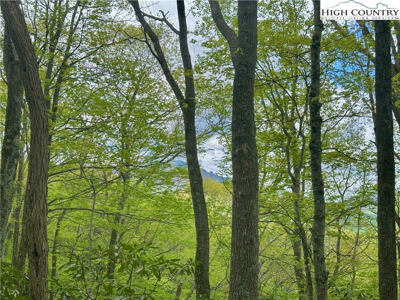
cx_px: 200
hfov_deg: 39.7
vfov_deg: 30.3
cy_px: 150
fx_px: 555
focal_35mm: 48
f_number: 1.78
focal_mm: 6.86
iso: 64
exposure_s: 1/1095
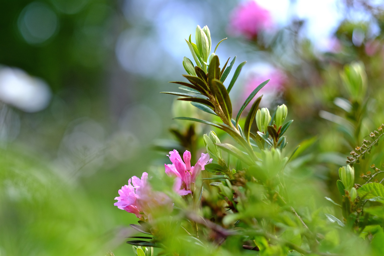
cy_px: 128
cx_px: 192
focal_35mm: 84
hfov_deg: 24.2
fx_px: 896
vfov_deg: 16.3
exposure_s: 1/2400
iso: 400
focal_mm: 56
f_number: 2
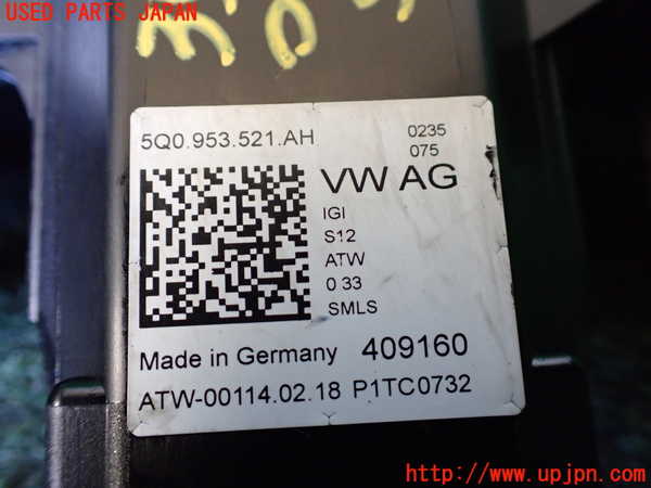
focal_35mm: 30
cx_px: 326
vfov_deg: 46.8
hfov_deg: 60.0
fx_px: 564
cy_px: 244
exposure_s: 1/80
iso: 800
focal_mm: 5.4
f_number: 2.3
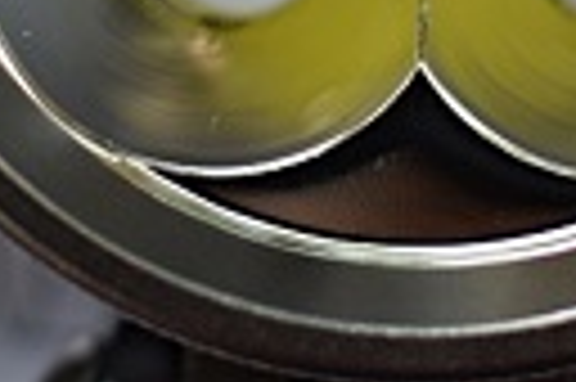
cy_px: -292
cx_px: -126
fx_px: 4582
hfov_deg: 7.1
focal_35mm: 287
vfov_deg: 4.7
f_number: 2.5
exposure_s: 1/200
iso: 200
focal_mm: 35
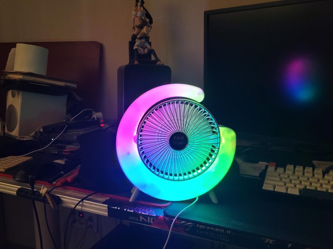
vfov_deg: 45.3
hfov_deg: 58.2
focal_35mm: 31
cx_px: 145
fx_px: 298
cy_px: 143
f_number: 1.8
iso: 500
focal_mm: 5.4
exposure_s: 1/40
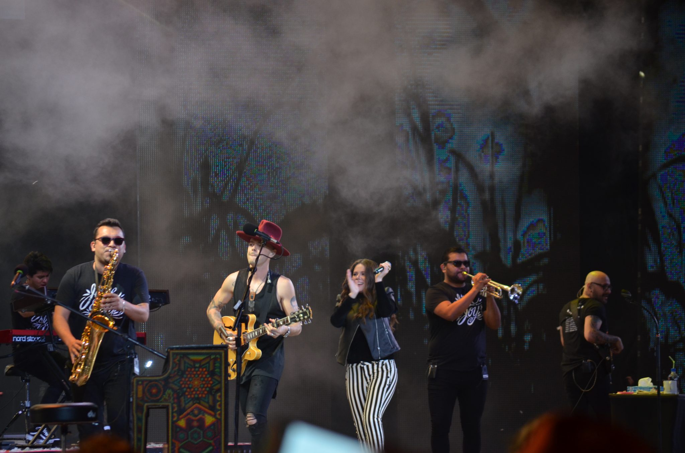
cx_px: 342
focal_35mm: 188
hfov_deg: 11.0
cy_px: 226
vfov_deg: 7.3
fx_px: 3560
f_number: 4.8
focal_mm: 125
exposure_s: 1/125
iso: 800
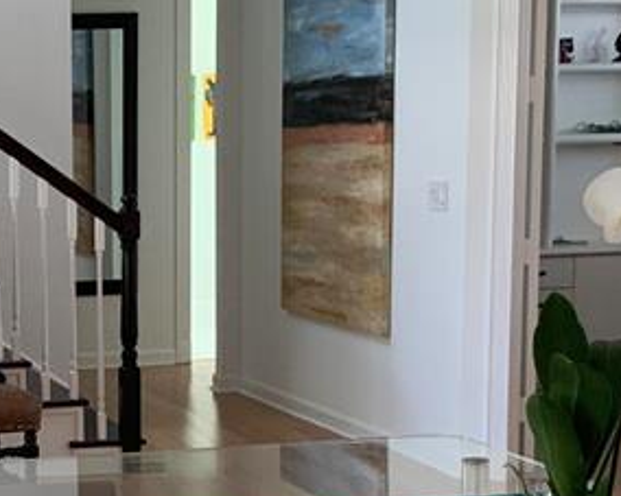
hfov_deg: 18.1
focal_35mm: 102
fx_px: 1874
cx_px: -70
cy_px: 415
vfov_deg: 15.0
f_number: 1.8
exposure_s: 1/60
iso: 50
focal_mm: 3
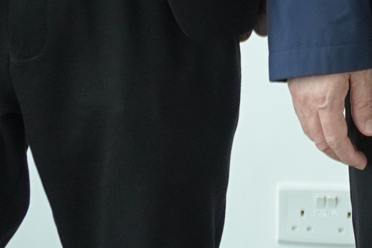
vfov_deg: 5.7
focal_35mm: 229
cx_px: 497
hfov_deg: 8.8
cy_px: -431
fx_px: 2367
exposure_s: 1/160
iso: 500
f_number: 4.5
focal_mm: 24
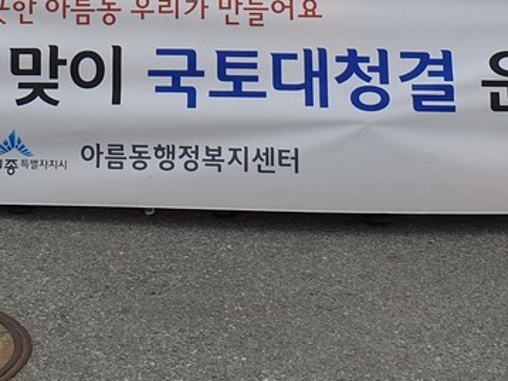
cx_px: 140
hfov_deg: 21.0
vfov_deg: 14.8
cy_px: -183
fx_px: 1364
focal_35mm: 93
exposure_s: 1/664
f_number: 2.4
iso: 50
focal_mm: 4.3
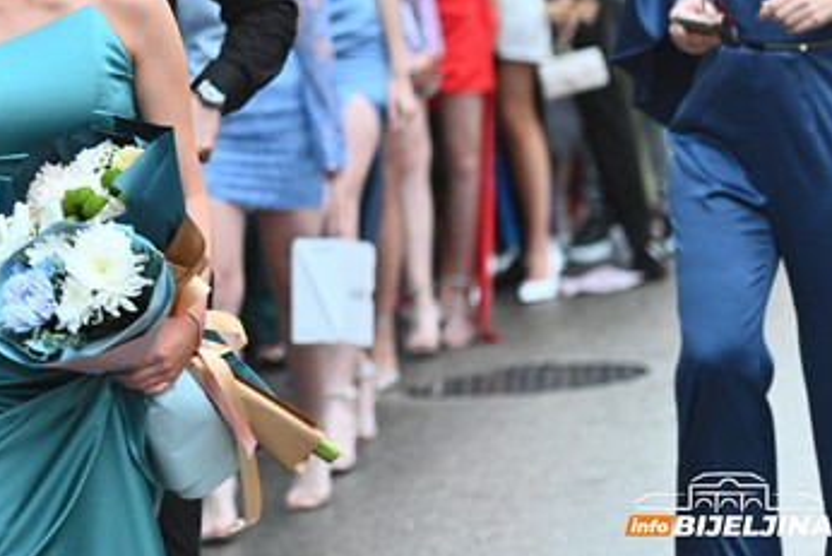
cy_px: -16
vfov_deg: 5.1
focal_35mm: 268
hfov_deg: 7.6
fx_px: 6196
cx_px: -48
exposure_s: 1/100
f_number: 3.2
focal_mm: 116
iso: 1000
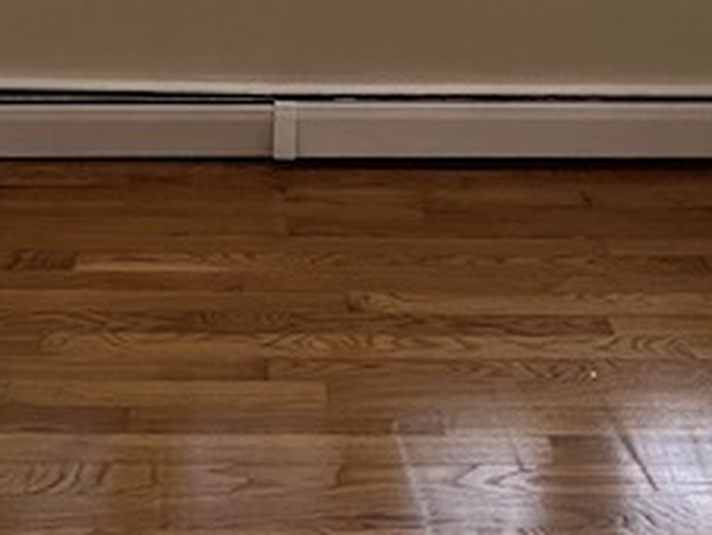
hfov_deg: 40.9
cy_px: -239
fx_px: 947
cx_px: 265
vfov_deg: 25.1
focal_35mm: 46
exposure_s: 1/129
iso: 32
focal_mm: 1.57
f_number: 1.8
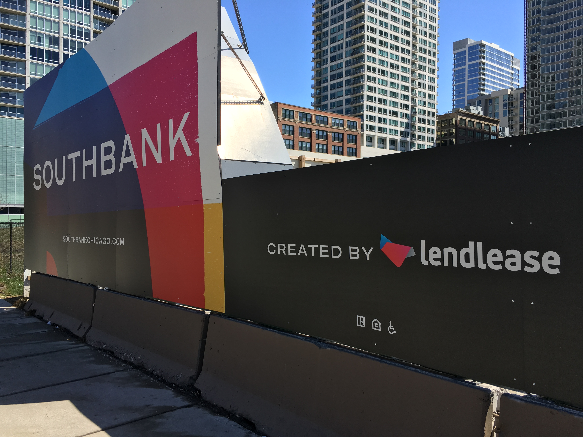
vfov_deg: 48.2
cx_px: 292
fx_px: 488
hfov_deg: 61.7
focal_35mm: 29
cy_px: 218
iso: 25
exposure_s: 1/1068
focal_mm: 4.15
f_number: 2.2
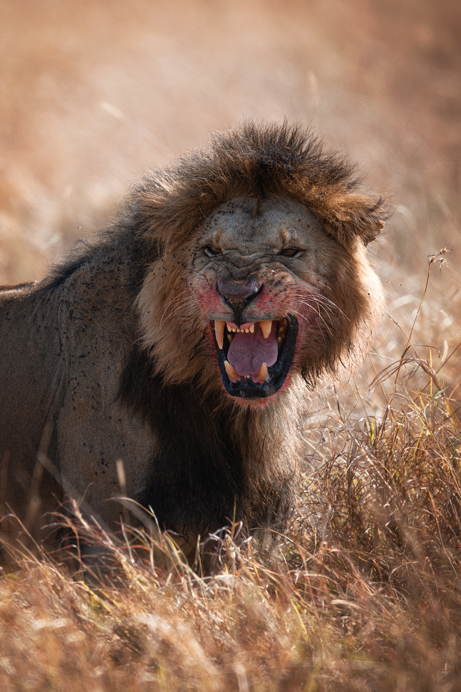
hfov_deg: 2.3
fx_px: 11524
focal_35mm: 600
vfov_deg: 3.4
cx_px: 230
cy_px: 346
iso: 64
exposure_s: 1/320
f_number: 4
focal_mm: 600
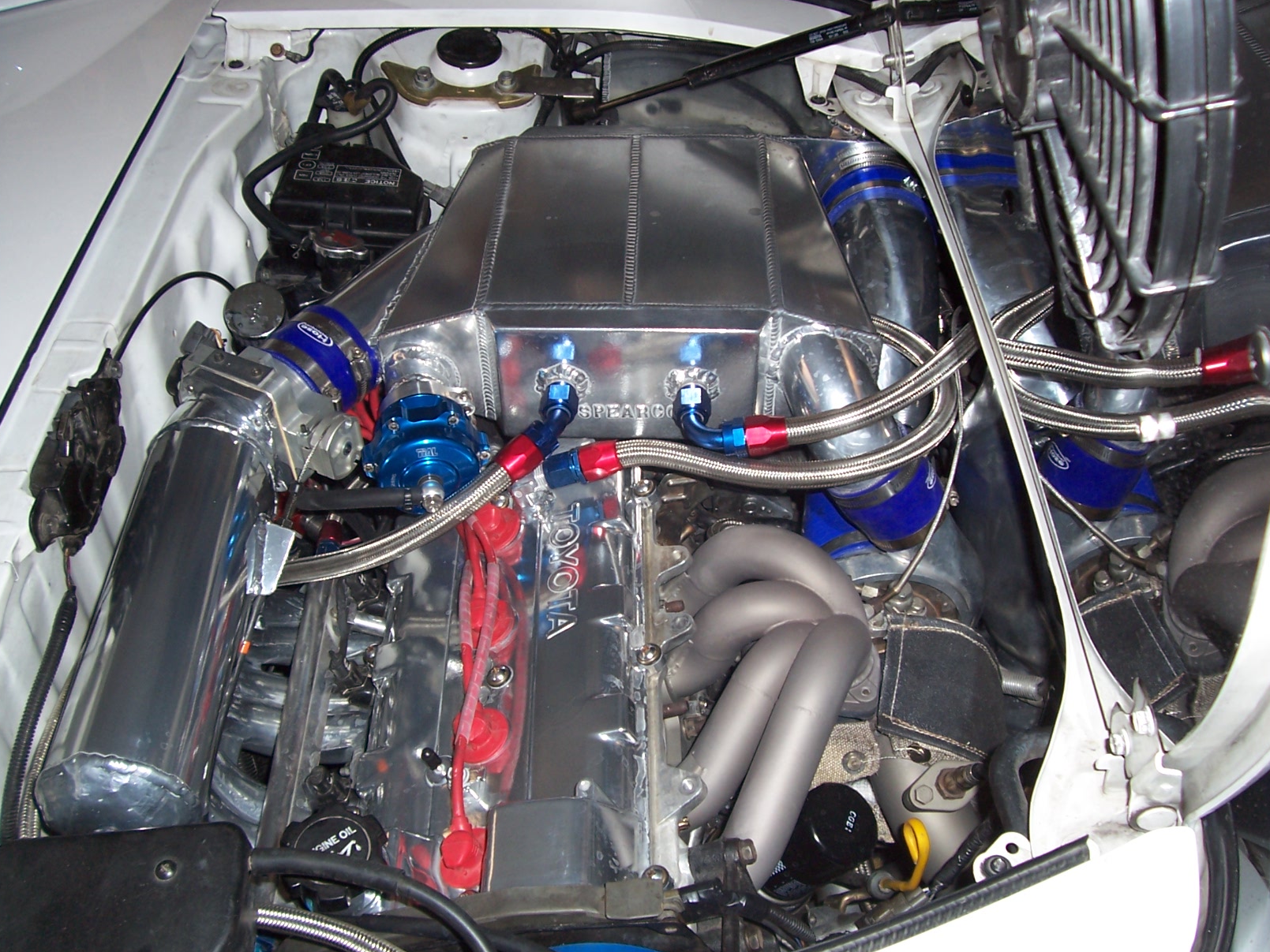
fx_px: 1284
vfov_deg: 40.7
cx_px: 642
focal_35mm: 35
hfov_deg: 52.6
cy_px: 483
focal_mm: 5.6
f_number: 2.7
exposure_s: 1/60
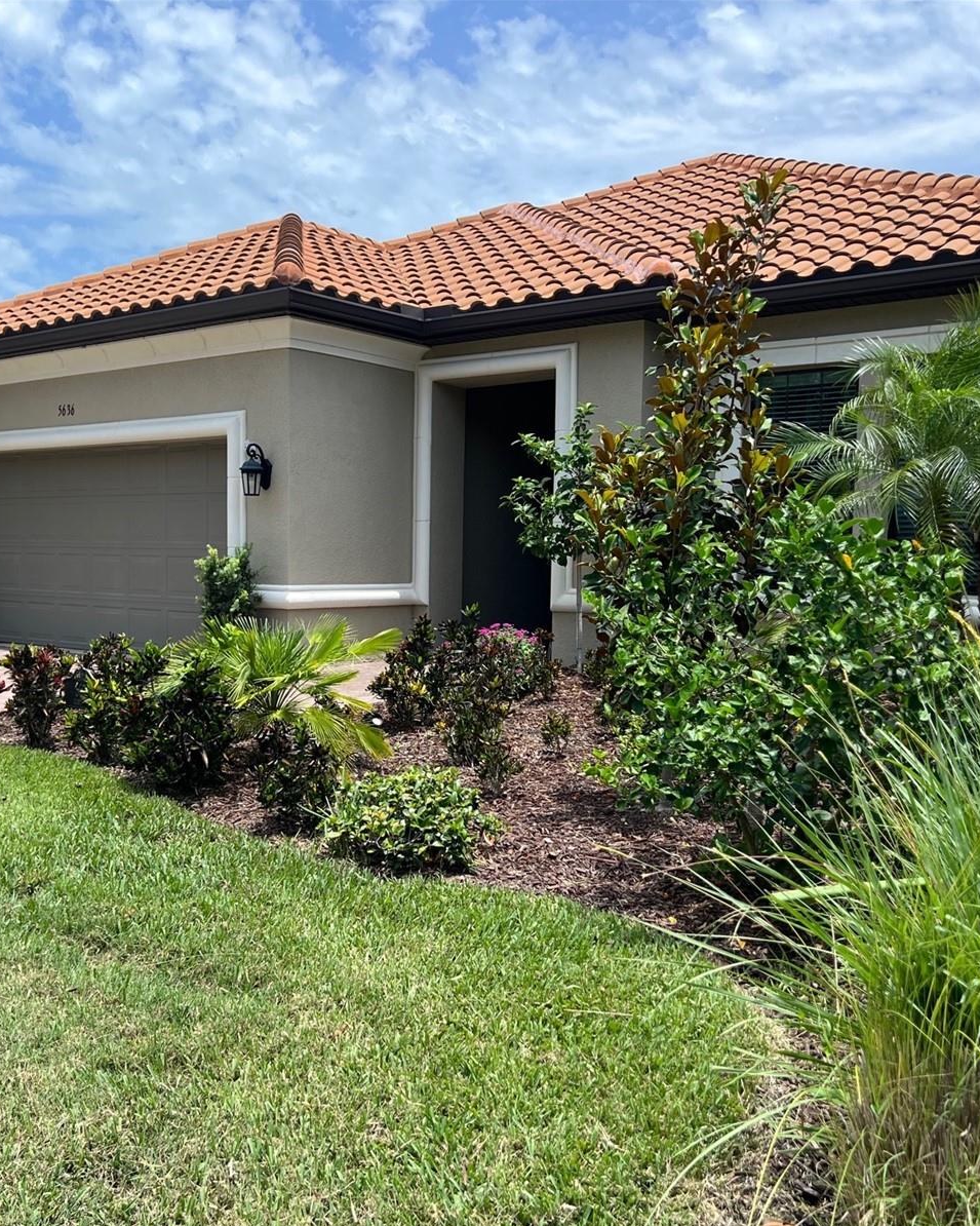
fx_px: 1233
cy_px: 615
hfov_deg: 43.2
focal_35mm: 34
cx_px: 399
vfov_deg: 52.8
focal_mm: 5.7
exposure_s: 1/2457
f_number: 1.5
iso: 50
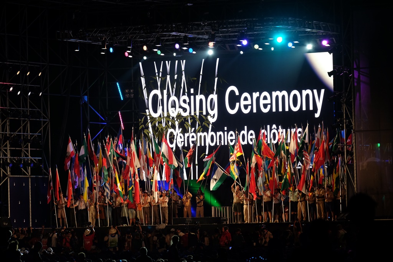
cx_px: 196
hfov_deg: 8.8
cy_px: 131
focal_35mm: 234
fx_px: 2555
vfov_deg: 5.9
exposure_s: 1/125
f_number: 4.5
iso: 640
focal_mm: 156.1
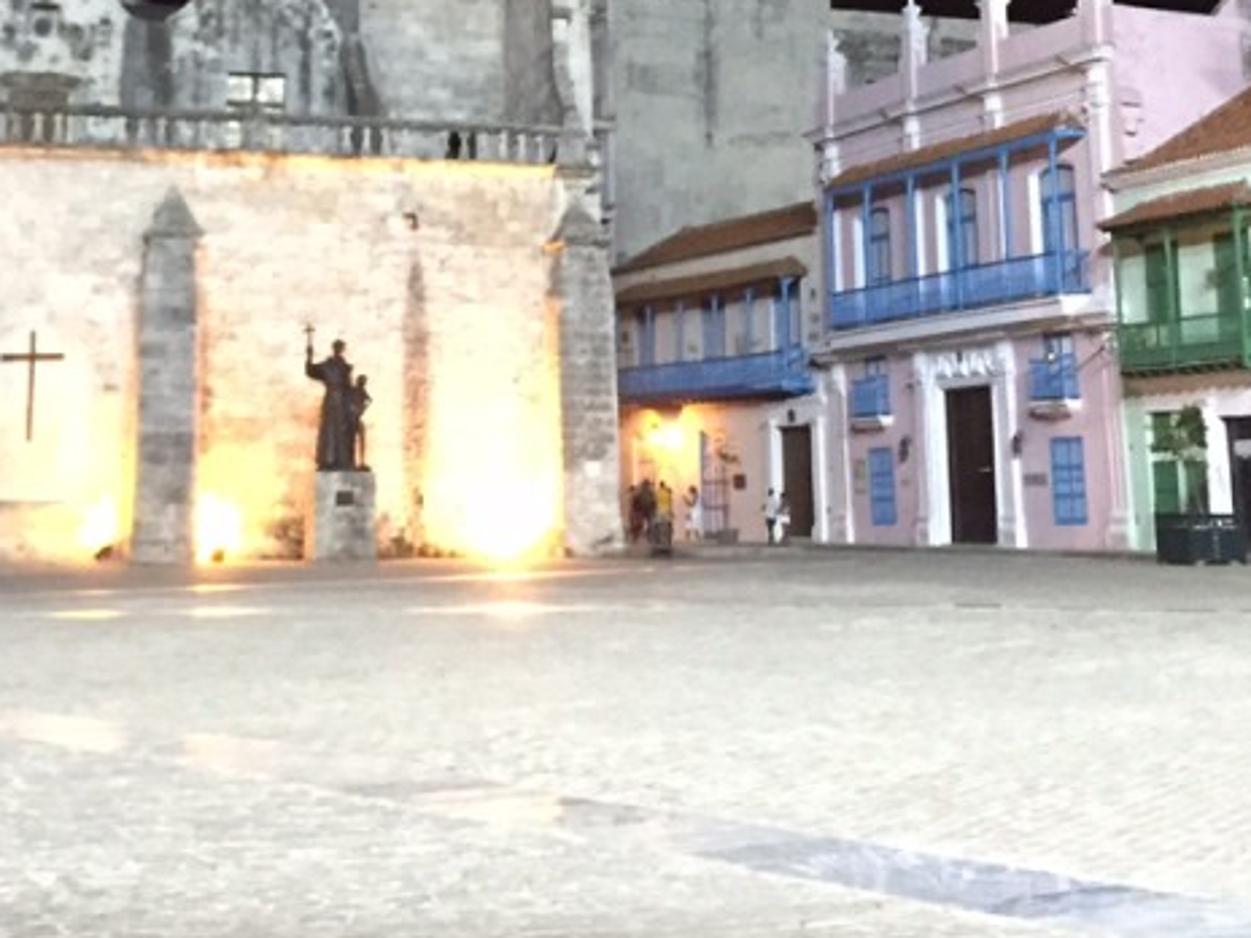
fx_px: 2313
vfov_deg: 22.0
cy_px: -35
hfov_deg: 30.2
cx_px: 531
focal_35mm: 64
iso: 800
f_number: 2.2
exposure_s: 1/15
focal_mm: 4.15
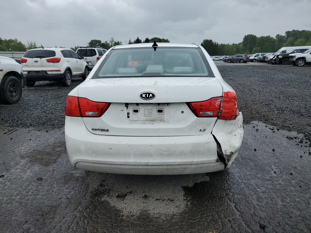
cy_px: 116
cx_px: 156
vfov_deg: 53.1
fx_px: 234
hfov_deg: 67.3
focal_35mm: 26
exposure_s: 1/2500
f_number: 1.5
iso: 50
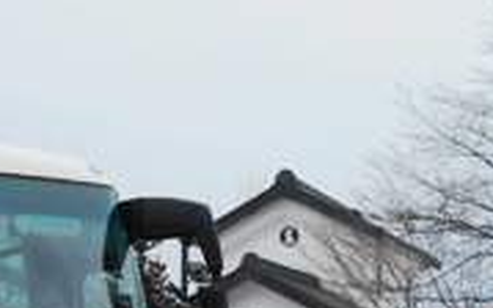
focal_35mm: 69
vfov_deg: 17.6
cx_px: 129
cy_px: 412
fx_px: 927
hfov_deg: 29.4
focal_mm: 4.6
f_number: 3.2
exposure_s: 1/800
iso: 80
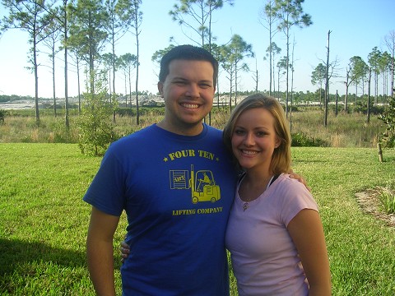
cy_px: 148
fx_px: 434
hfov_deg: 49.0
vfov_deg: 37.7
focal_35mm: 38
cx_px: 198
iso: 50
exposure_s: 1/497
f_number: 2.8
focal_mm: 5.8
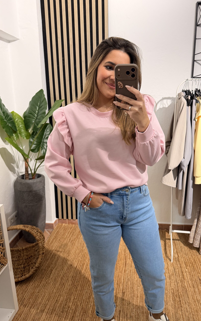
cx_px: 114
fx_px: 228
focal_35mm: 26
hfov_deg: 47.5
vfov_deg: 70.4
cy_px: 159
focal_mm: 6.76
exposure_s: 1/100
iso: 160
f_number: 1.78
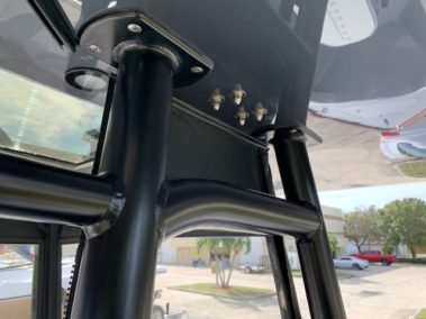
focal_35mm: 26
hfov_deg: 67.3
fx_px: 320
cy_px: 160
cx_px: 213
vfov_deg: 53.0
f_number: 1.8
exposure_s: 1/413
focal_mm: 4.25
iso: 25
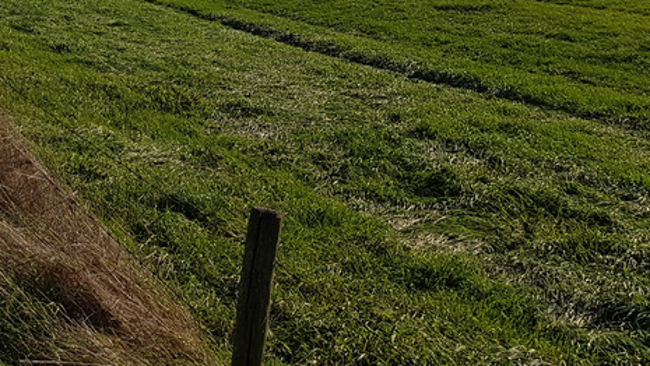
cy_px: -110
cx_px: -79
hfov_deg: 29.0
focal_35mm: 65
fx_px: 1121
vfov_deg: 17.4
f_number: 1.7
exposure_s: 1/4768
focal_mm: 4.3
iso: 40
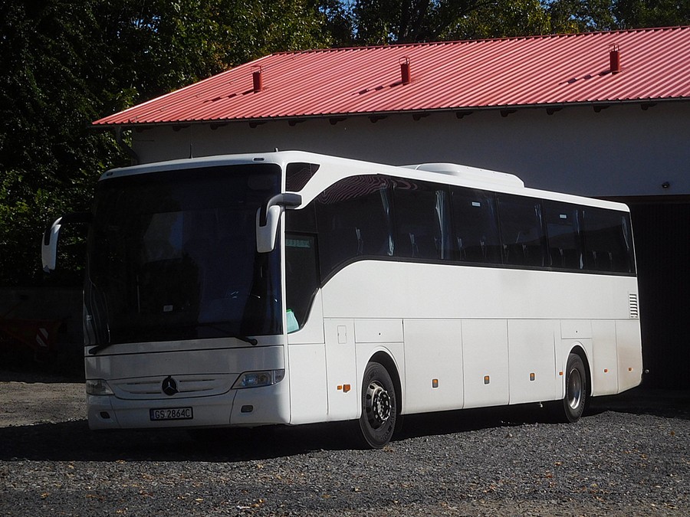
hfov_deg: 19.6
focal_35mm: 100
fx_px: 1993
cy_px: 258
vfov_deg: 14.8
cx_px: 345
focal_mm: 17.8
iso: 125
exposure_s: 1/1250
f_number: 4.8
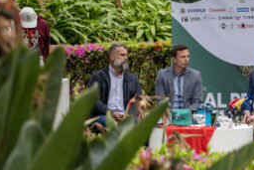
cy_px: 61
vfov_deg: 5.9
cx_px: 233
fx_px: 1638
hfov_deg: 8.8
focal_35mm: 232
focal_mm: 116
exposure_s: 1/200
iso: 400
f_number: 7.1
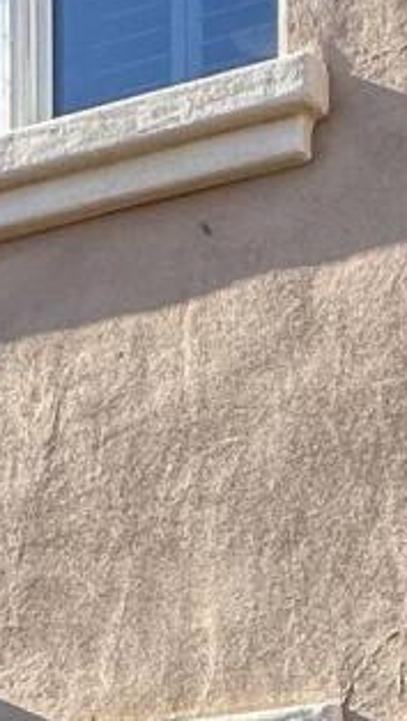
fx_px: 1858
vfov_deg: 18.9
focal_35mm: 97
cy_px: 1125
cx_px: 777
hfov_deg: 11.4
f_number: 2.2
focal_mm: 2.22
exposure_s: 1/450
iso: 40
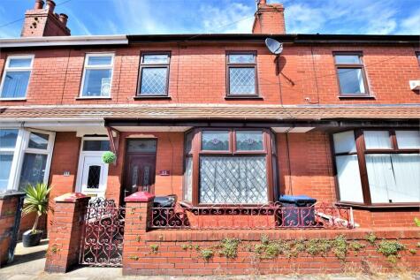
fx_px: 175
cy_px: 140
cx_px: 210
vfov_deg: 77.4
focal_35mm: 15
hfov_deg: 100.4
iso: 100
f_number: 5
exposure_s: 1/320
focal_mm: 10
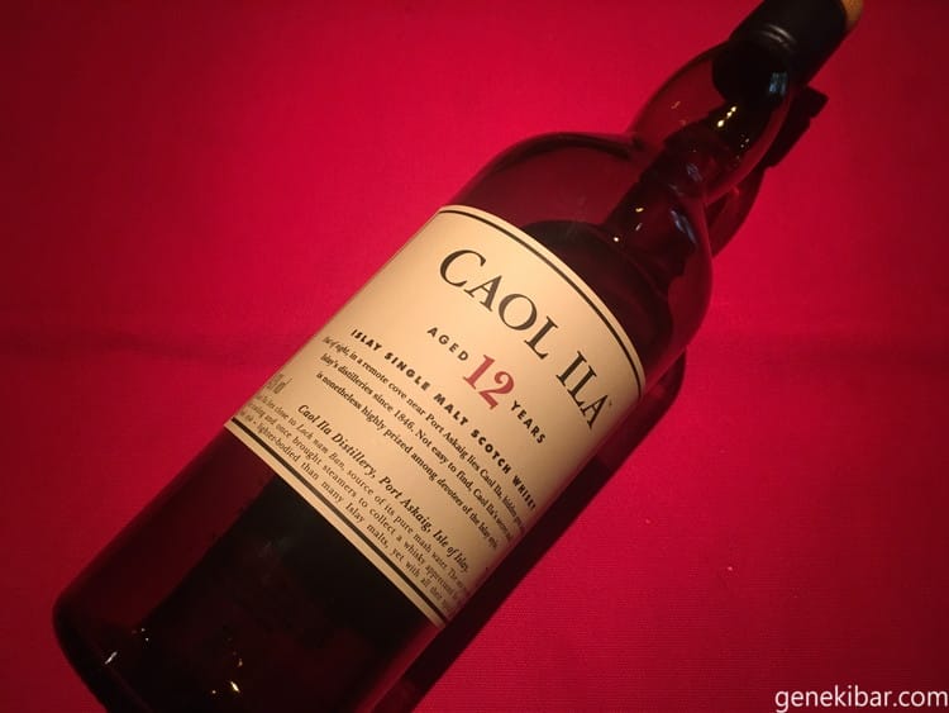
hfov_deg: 61.6
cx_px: 474
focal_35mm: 29
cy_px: 356
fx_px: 795
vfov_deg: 48.3
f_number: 2.2
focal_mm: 4.15
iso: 200
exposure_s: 1/33
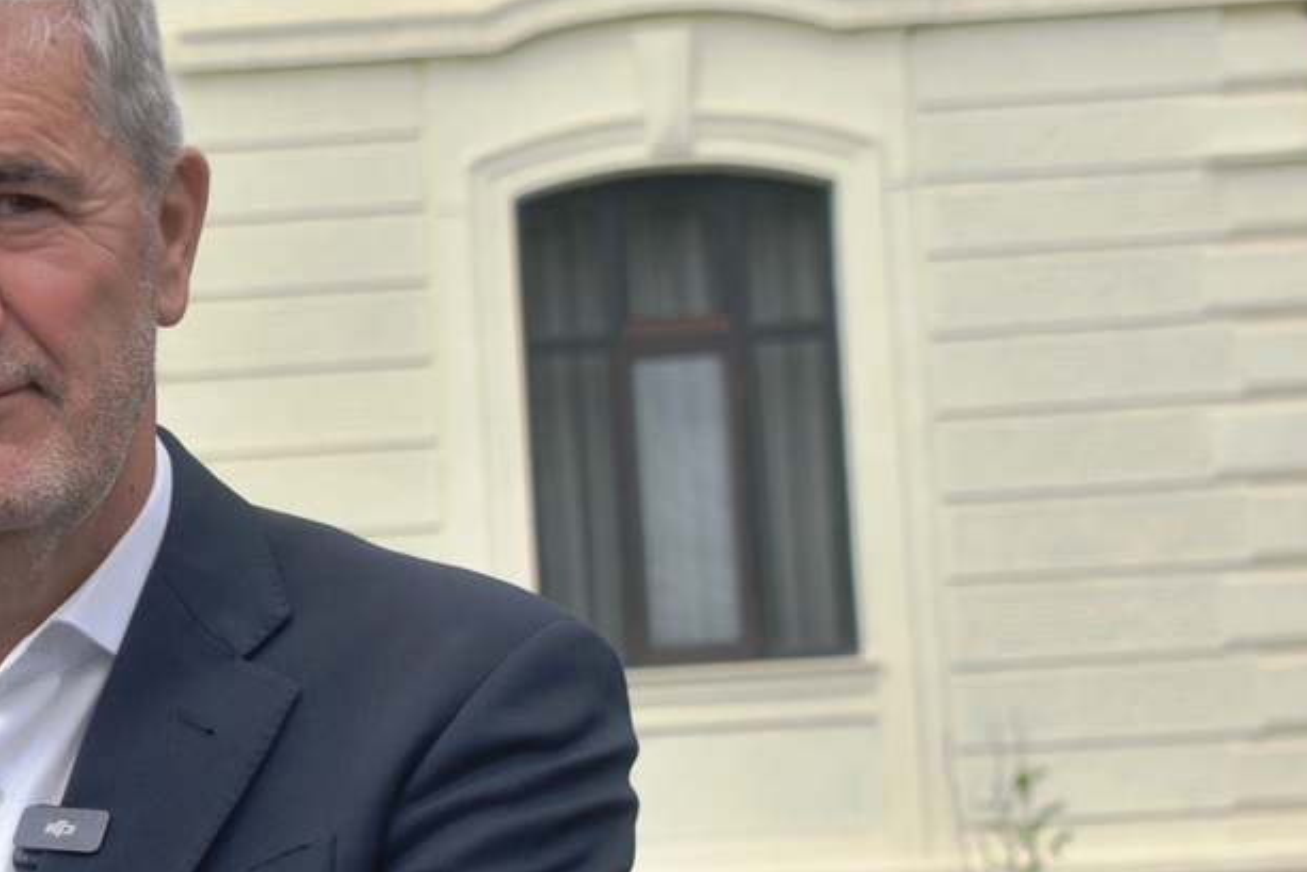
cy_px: 603
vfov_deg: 7.3
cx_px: -311
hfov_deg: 10.7
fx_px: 6827
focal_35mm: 188
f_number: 8
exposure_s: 1/250
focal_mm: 50
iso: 125
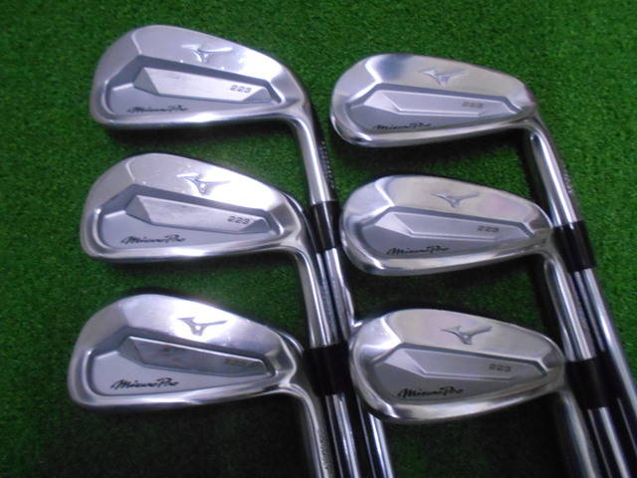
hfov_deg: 67.3
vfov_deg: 53.1
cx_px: 318
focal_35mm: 26
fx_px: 478
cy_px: 239
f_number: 3.2
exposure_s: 1/60
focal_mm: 4.6
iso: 800
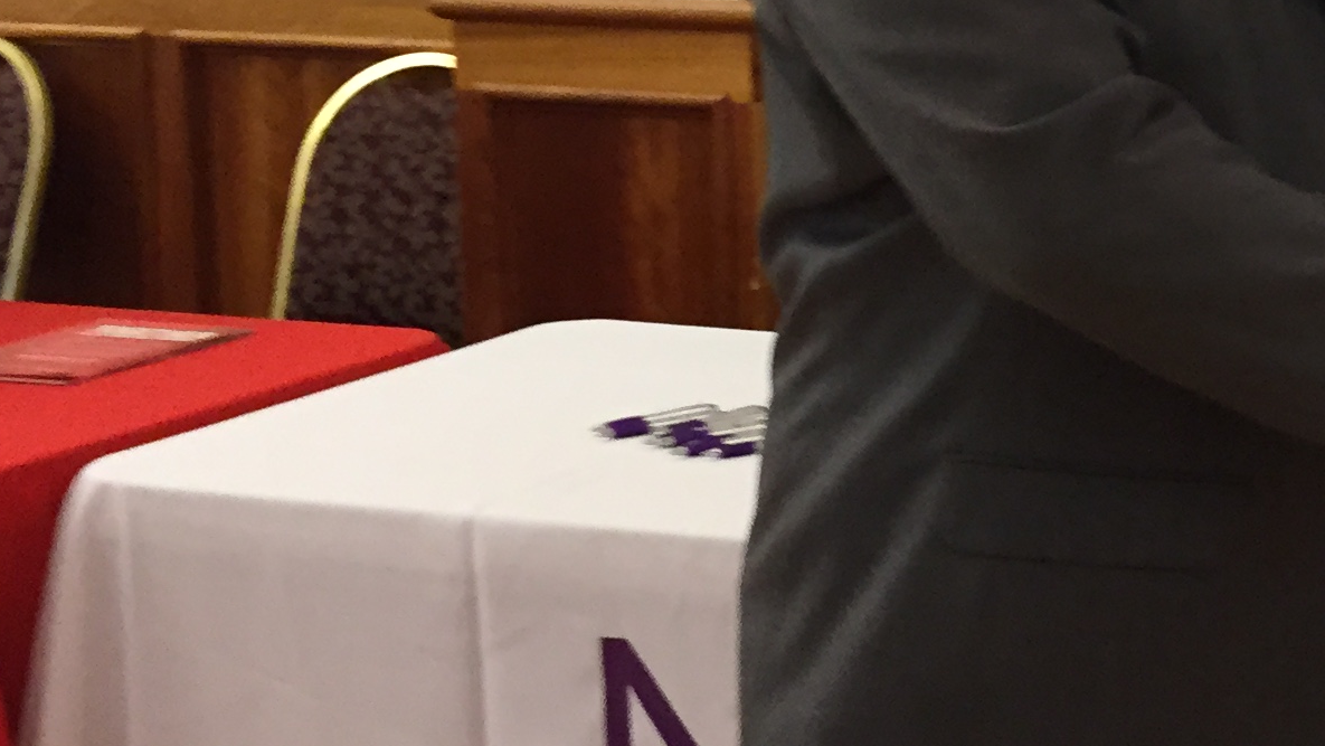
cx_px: 1683
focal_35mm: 87
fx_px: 3057
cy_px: 20
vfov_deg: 13.7
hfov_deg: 22.2
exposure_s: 1/30
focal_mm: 4.15
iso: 125
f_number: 2.2
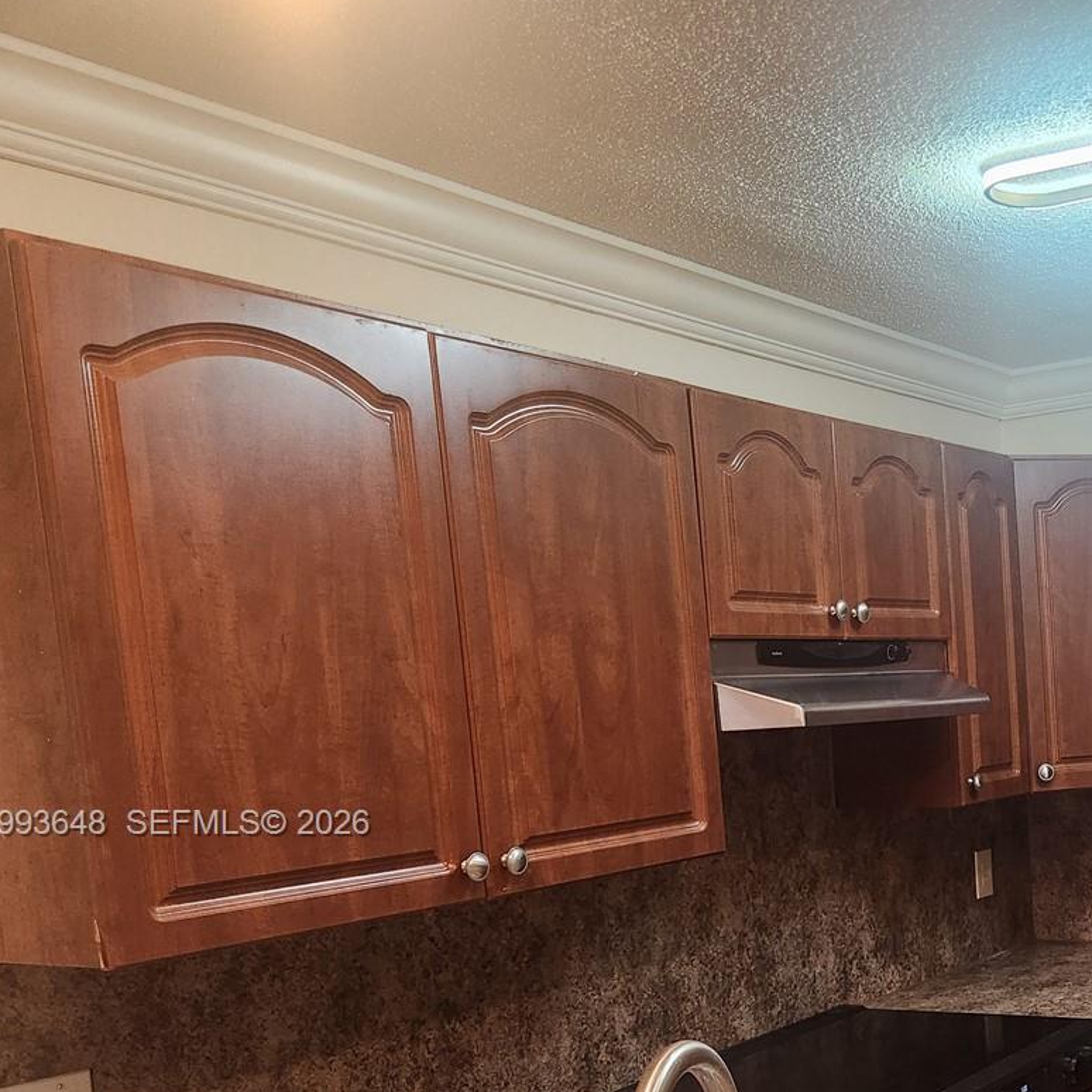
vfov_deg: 38.9
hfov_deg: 36.5
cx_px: 1060
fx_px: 1499
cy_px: 825
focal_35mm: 42
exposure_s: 1/120
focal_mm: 5.4
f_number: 1.8
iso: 320
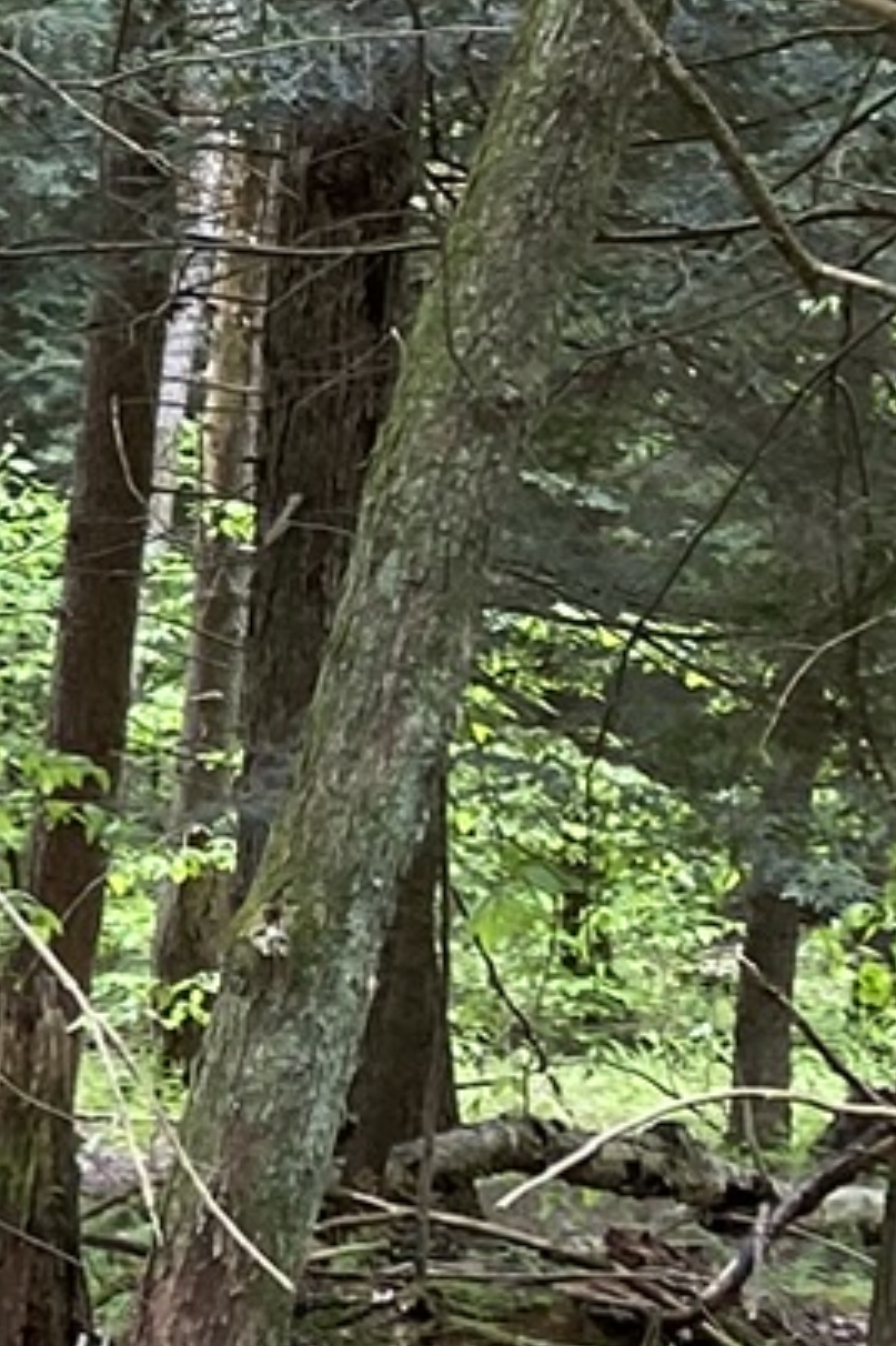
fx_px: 5119
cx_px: -2272
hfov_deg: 7.8
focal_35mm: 137
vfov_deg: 15.0
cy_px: 556
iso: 100
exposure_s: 1/121
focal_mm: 4.25
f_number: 1.8
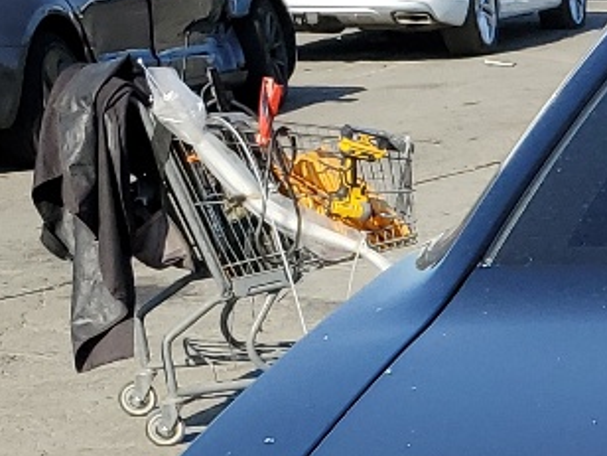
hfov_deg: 12.6
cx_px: 1248
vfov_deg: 10.4
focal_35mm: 135
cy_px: 778
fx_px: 2367
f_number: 1.5
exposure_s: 1/3333
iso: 50
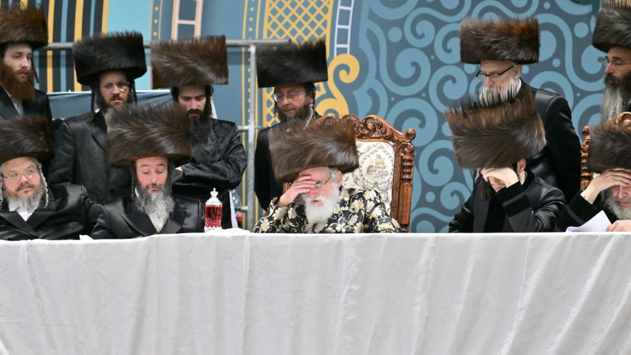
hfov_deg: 6.9
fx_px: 5270
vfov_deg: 3.9
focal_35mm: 315
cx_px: 316
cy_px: 196
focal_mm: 200
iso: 400
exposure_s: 1/160
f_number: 2.8
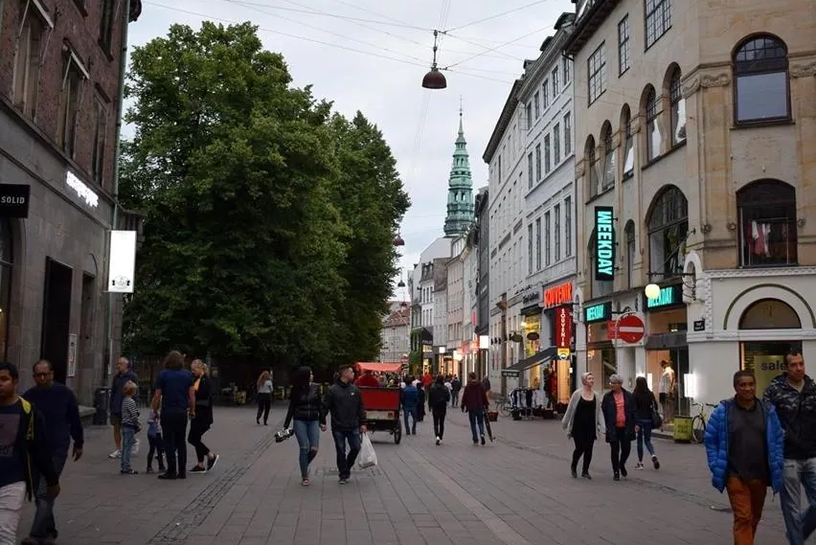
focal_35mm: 44
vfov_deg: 30.7
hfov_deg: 44.7
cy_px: 217
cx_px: 463
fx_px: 989
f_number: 4
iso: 400
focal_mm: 23
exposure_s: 1/60
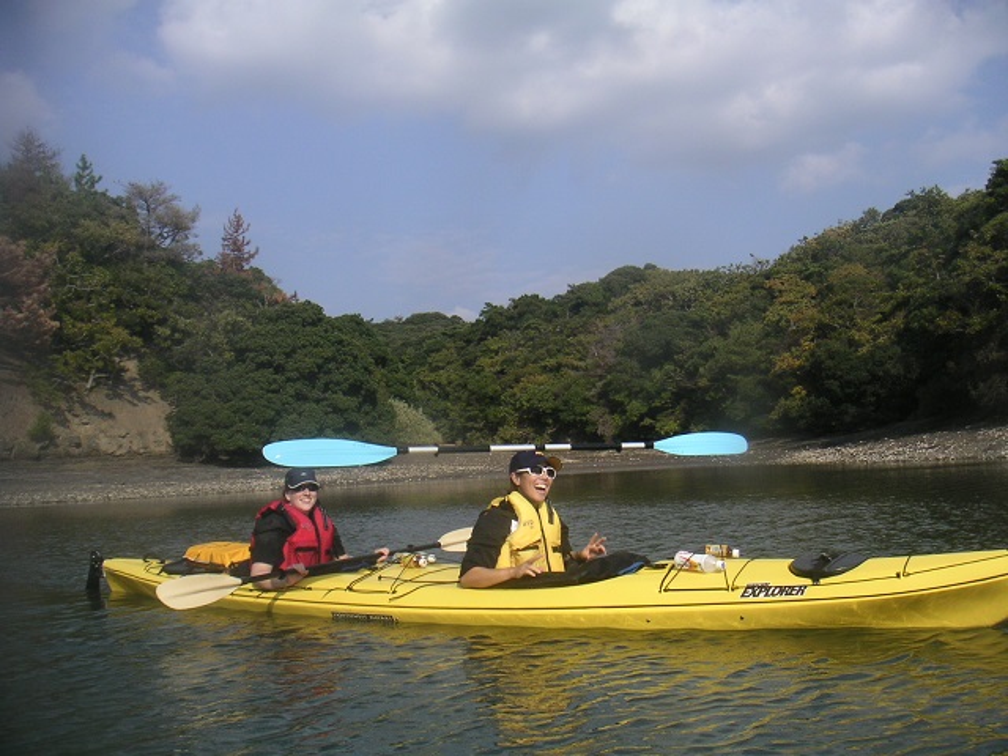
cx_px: 504
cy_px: 378
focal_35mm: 38
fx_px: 1107
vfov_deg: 37.7
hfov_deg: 49.0
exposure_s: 1/180
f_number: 6.7
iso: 50
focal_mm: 6
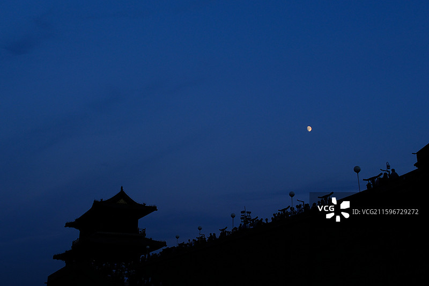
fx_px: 381
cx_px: 214
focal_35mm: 32
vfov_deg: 41.1
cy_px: 143
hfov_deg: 58.7
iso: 250
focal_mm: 21.5
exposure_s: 1/75
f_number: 6.3
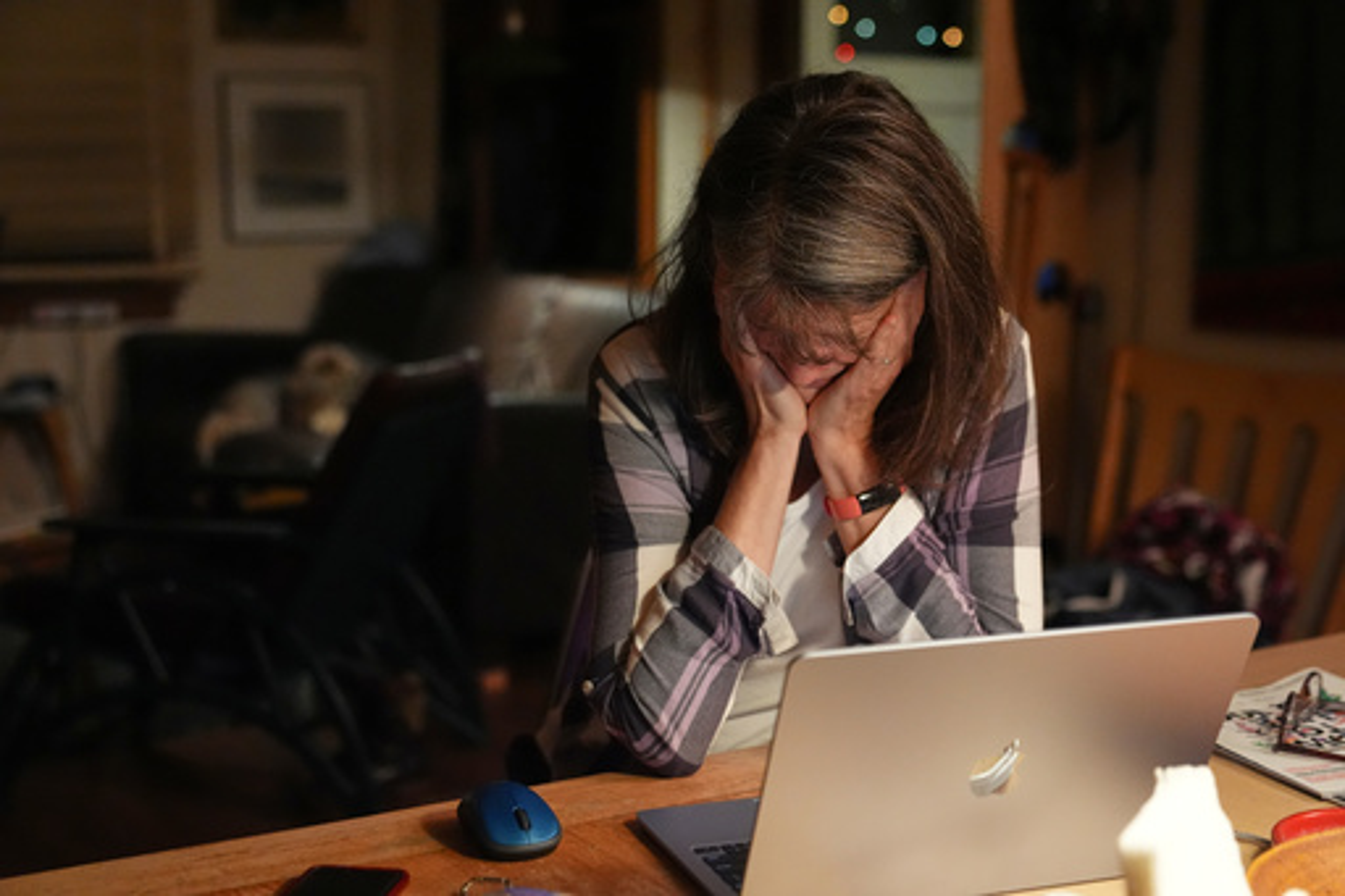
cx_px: 672
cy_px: 448
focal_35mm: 51
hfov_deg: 38.9
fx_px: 1905
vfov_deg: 26.5
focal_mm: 51
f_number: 2.8
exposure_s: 1/640
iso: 6400
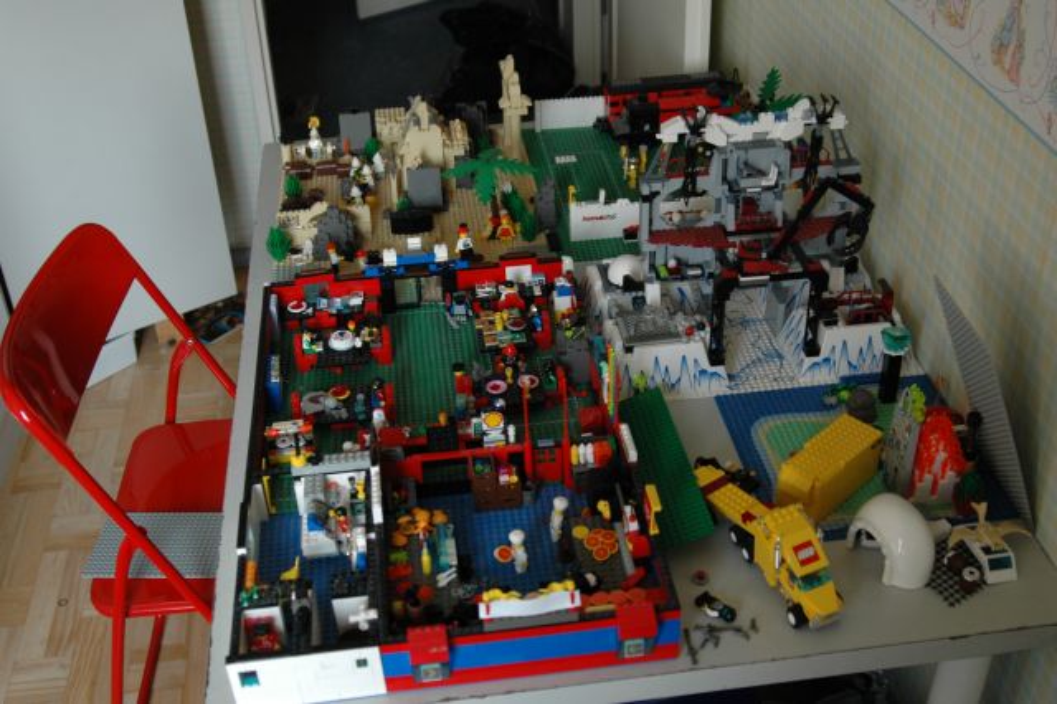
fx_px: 1232
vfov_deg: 31.9
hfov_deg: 46.4
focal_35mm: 42
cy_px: 352
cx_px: 528
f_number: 4.5
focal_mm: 28
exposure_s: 1/80
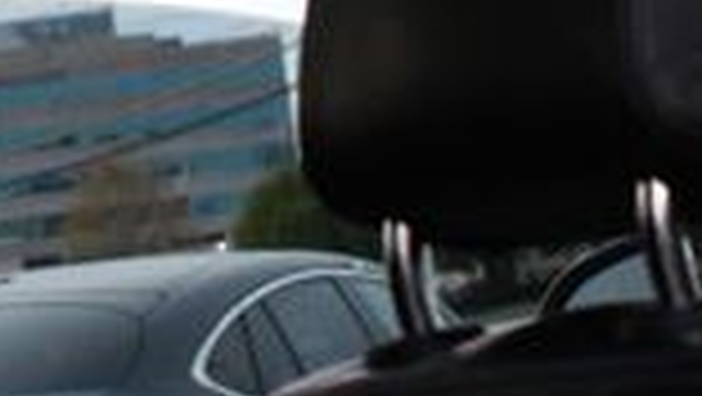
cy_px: -416
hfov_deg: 11.9
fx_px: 3353
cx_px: 261
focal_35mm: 180
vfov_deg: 6.5
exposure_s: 1/100
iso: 125
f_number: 5
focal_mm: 28
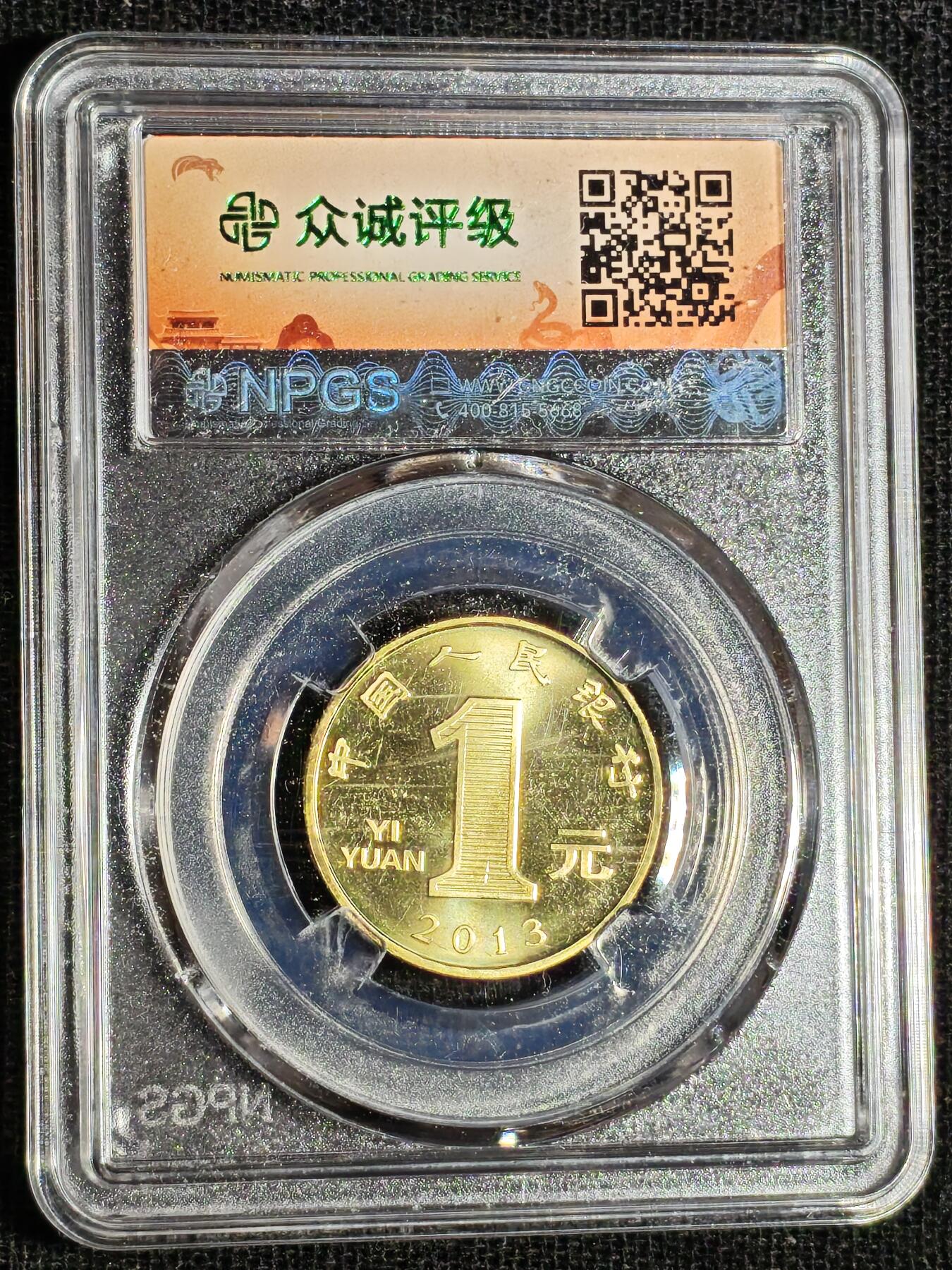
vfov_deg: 18.4
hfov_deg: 13.8
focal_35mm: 107
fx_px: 3924
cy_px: 635
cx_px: 476
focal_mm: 4.94
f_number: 1.5
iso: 50
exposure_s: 1/810
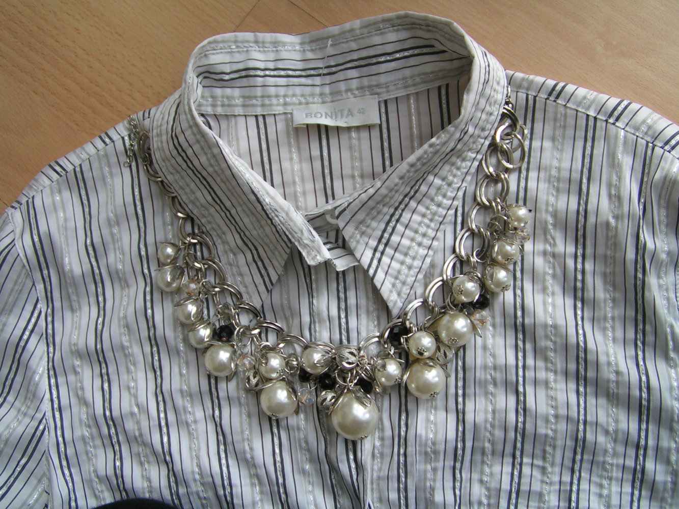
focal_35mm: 38
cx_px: 340
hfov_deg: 49.0
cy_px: 254
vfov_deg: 37.7
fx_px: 745
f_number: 2.8
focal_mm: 5.8
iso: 80
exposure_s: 1/40
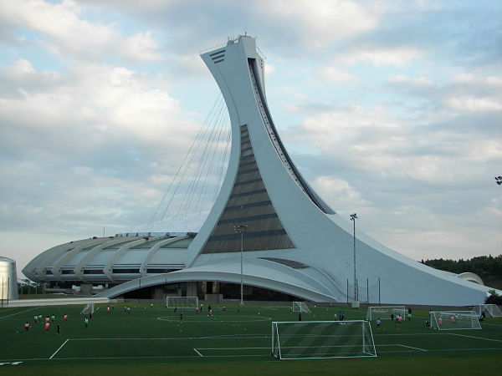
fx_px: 638
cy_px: 188
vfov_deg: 32.9
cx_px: 251
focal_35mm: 44
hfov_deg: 42.9
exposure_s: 1/160
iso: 50
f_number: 2.8
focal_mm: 7.3
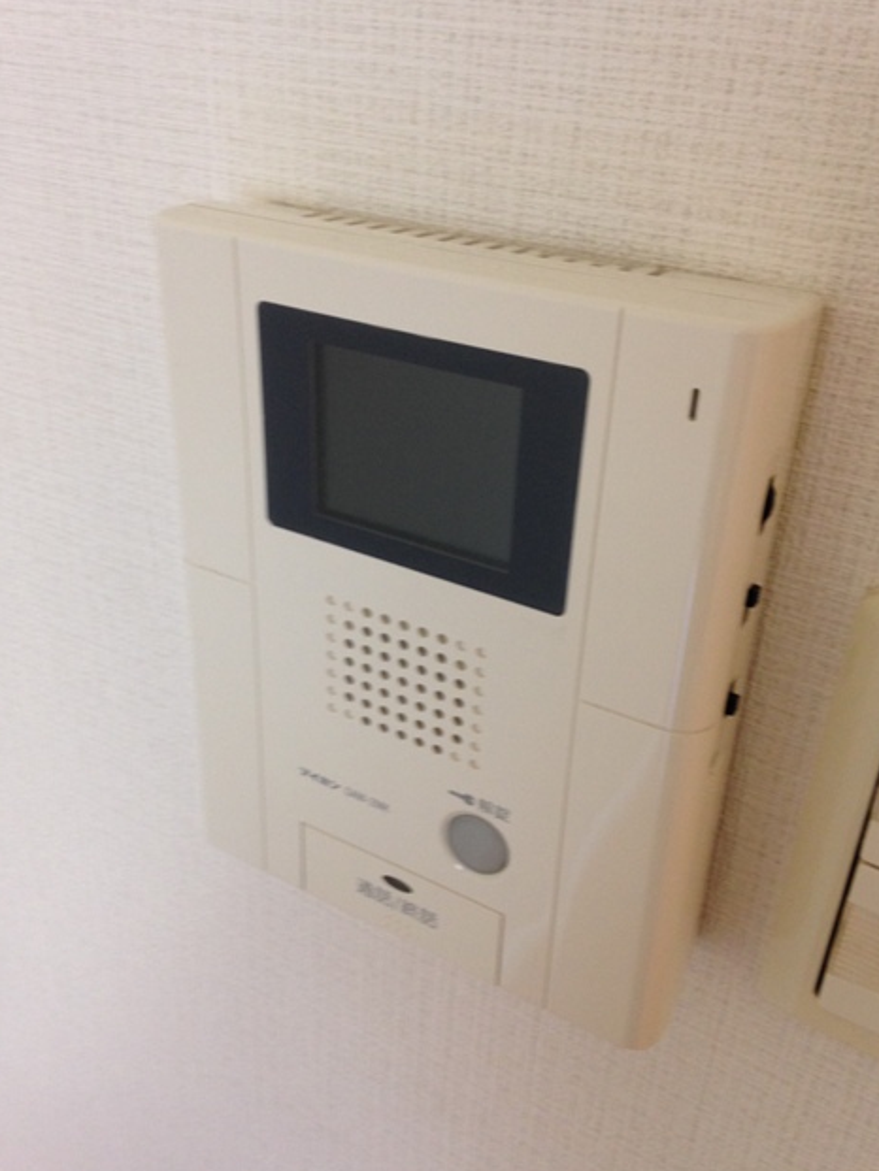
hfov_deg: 41.8
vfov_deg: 53.9
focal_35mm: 34
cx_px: 447
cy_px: 588
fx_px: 1151
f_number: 2.4
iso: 100
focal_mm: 4.12
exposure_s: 1/20
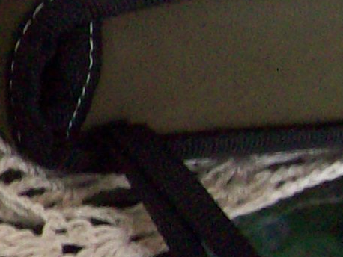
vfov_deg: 8.2
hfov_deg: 9.7
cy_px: 111
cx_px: -455
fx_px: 1794
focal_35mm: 181
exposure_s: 1/8
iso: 160
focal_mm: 6
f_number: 2.7
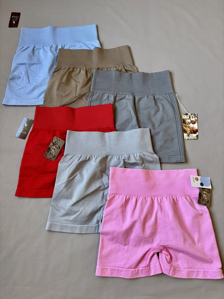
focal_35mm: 26
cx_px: 112
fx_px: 224
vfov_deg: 67.3
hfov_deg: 53.1
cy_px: 150
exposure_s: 1/121
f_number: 1.6
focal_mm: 5.96
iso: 125
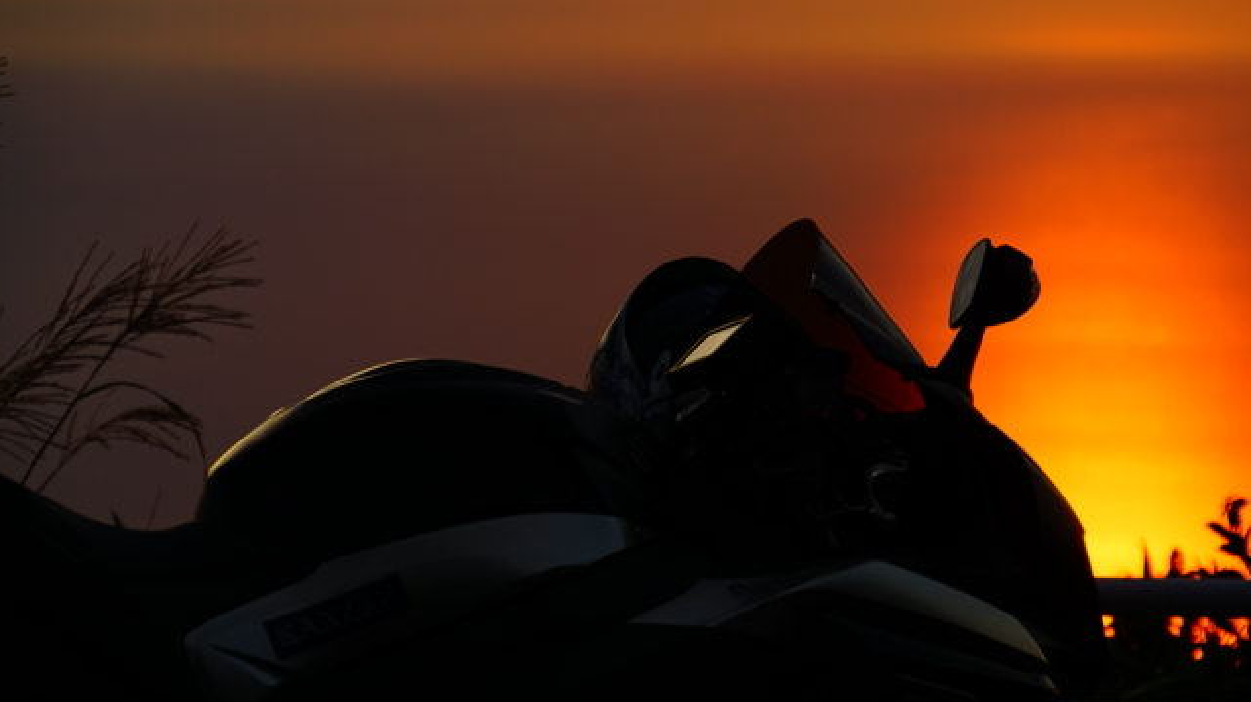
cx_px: 643
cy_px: 331
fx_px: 9748
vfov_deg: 4.1
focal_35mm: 294
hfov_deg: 7.3
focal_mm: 149
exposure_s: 1/250
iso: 125
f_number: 6.3
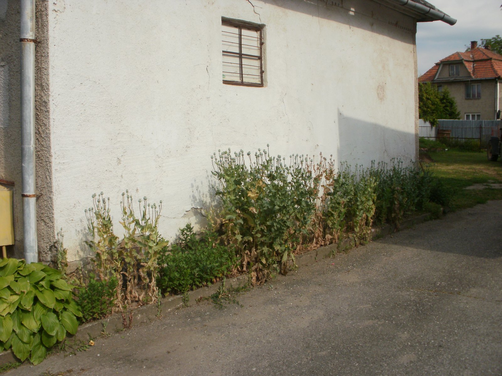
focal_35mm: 36
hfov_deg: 51.4
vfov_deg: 39.7
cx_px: 251
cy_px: 188
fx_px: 522
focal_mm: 6.3
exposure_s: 1/500
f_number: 5.6
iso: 100
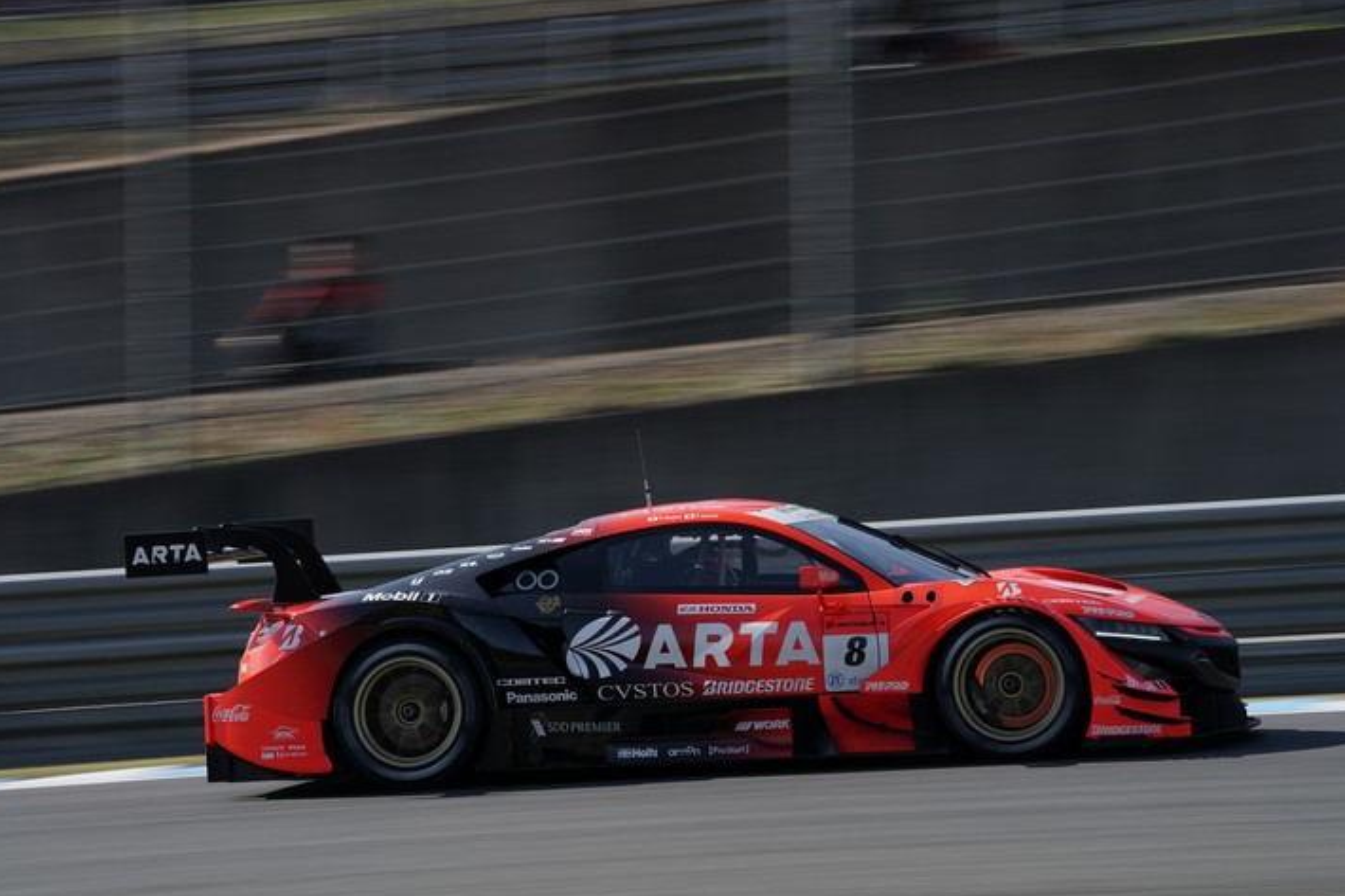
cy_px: 449
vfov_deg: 6.3
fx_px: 8105
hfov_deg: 9.5
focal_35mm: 217
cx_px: 672
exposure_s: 1/125
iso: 200
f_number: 16
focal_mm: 214
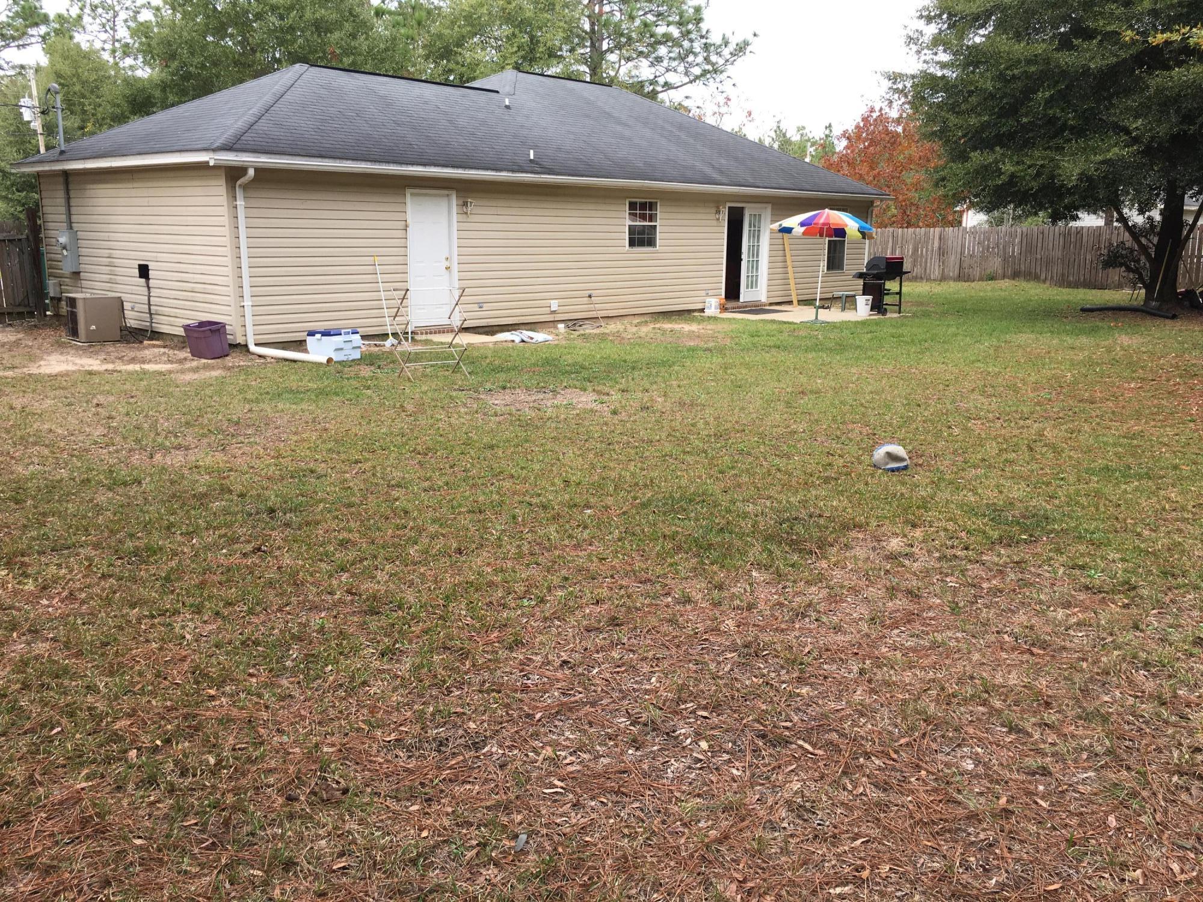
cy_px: 451
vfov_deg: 48.2
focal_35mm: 29
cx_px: 602
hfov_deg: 61.7
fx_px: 1008
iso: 25
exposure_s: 1/276
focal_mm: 4.15
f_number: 2.2
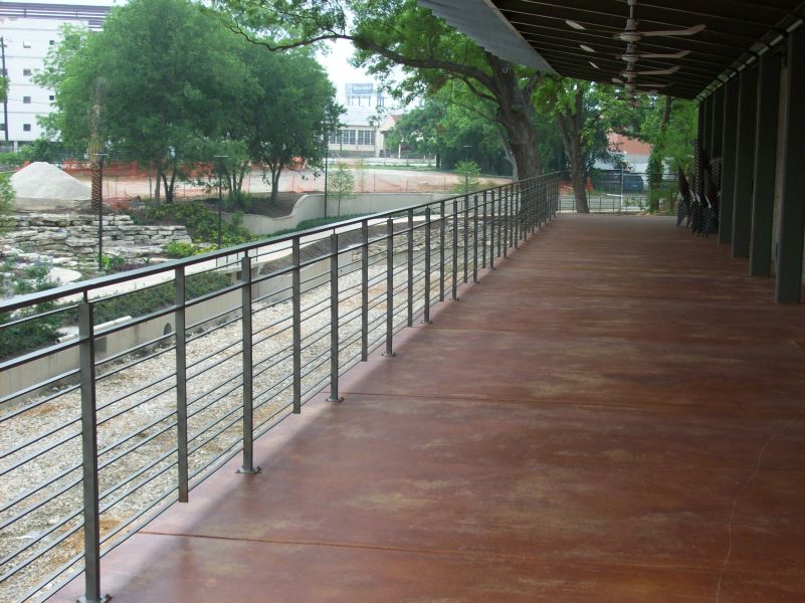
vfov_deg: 26.1
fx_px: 1302
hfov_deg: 34.4
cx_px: 402
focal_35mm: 56
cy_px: 302
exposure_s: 1/179
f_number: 3.4
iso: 80
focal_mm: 9.4
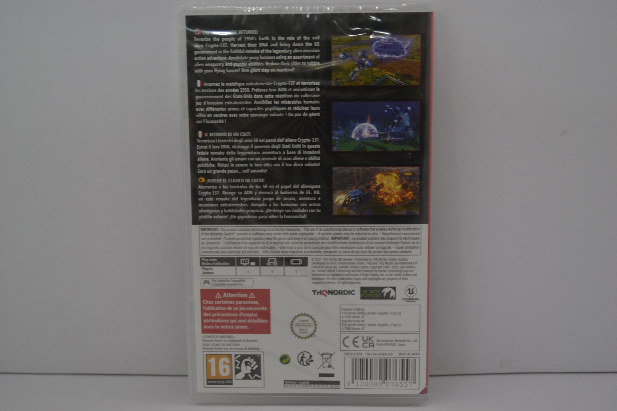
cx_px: 308
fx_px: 771
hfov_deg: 43.6
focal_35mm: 45
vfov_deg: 29.9
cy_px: 206
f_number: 4.5
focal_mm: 30
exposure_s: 1/20
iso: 400
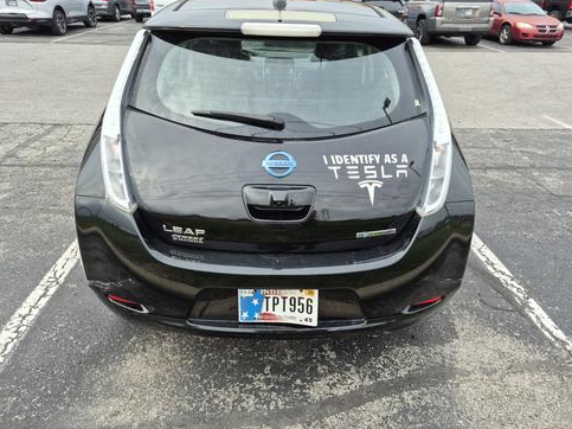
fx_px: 396
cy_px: 209
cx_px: 283
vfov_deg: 56.8
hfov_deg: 71.6
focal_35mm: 24
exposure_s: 1/296
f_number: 1.8
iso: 25
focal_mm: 5.4
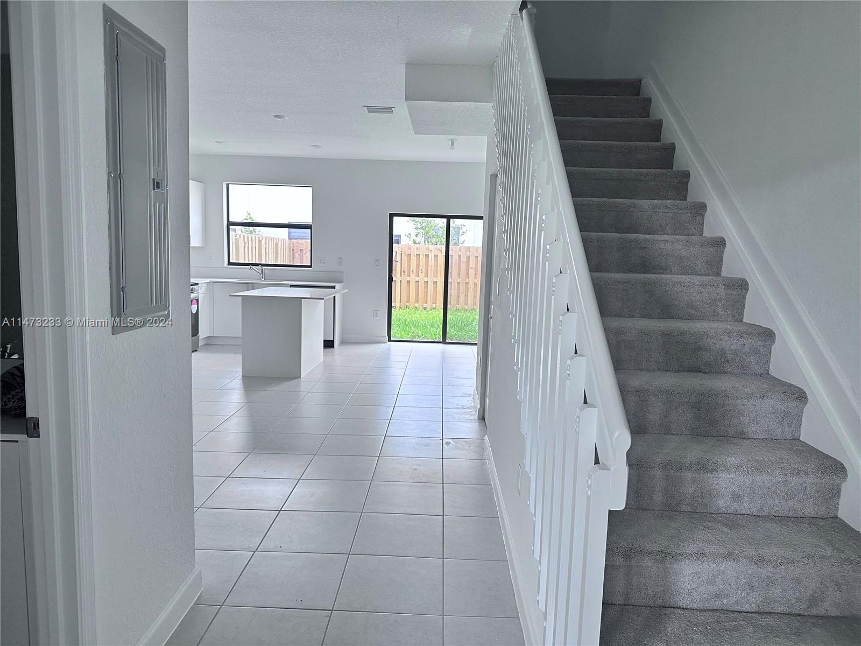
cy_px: 323
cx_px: 430
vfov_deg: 56.8
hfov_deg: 71.6
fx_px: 597
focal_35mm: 24
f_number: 1.78
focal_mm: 6.86
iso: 250
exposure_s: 1/121
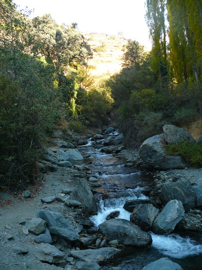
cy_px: 135
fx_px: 272
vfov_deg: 52.6
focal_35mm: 35
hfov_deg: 40.7
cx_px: 101
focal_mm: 7.4
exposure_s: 1/60
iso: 100
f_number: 2.8
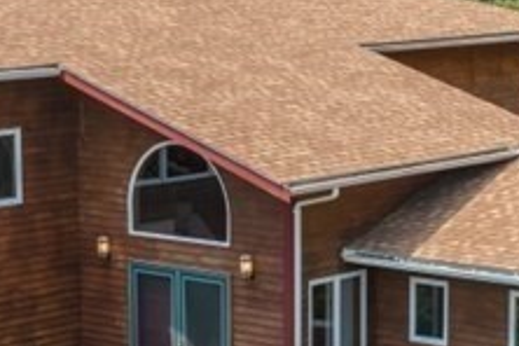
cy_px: 411
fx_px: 1860
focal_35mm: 129
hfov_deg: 15.9
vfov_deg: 10.5
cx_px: 309
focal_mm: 10.26
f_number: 4.5
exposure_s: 1/60
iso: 100
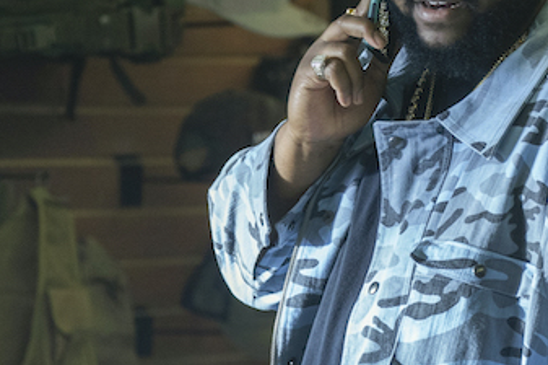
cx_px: 538
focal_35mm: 360
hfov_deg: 5.7
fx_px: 5475
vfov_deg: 3.8
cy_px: 288
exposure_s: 1/200
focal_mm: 101
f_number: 2.8
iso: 2000
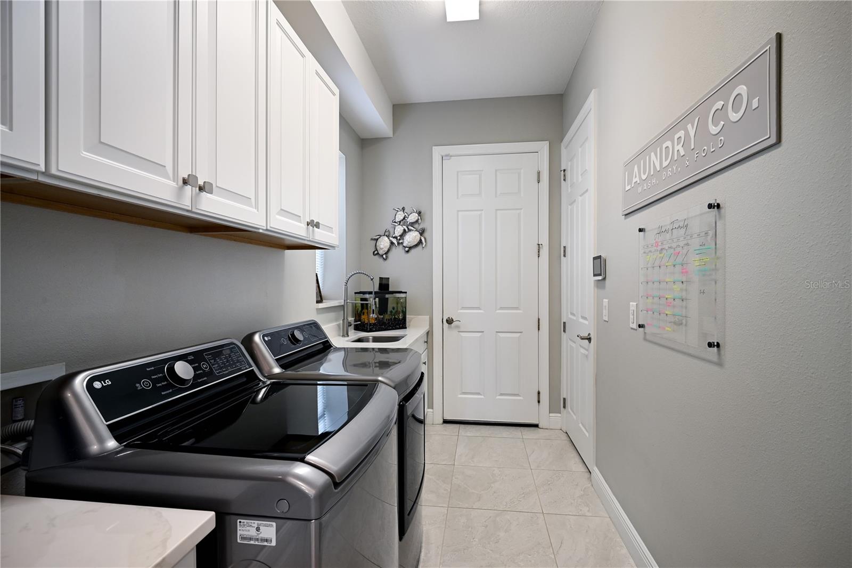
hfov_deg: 96.7
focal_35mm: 16
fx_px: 379
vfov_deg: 73.7
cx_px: 426
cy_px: 284
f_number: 8
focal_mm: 16
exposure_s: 1/13
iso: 800
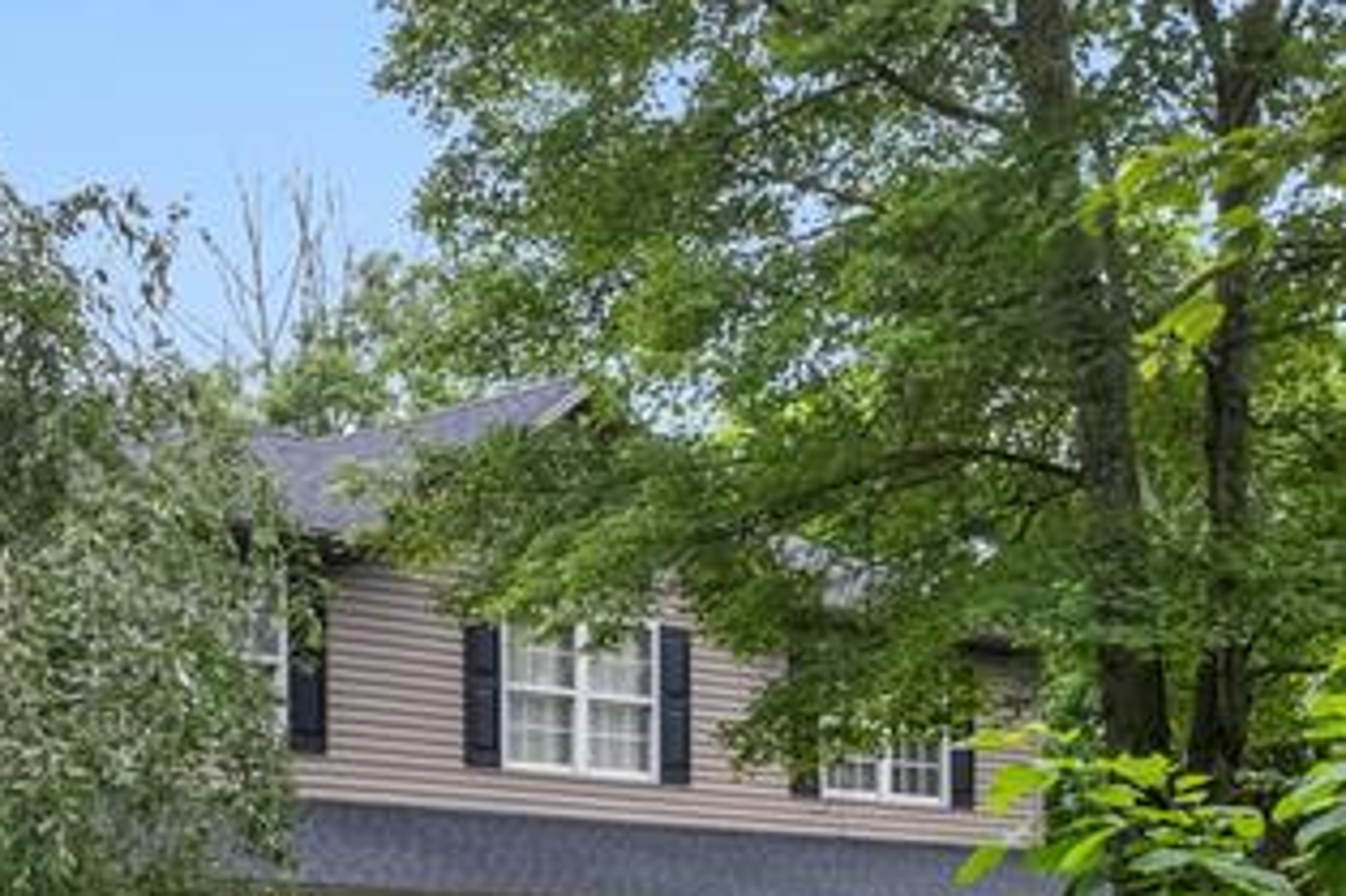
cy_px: 1031
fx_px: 2840
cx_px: 111
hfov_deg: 25.7
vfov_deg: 17.2
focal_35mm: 76
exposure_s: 1/13
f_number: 2.8
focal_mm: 8.38
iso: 560
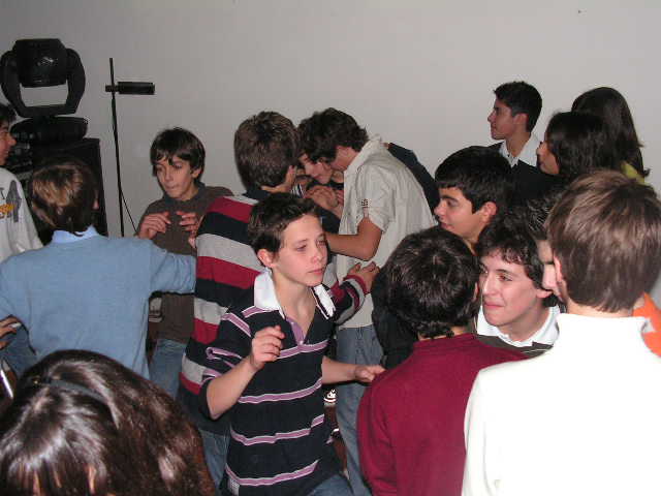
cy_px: 248
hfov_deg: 38.2
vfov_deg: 29.1
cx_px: 330
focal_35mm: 50
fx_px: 955
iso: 200
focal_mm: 8.4
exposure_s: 1/40
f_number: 3.2
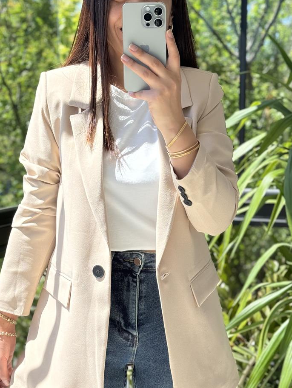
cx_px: 145
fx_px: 787
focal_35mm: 70
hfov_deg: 21.0
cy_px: 199
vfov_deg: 27.8
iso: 64
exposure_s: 1/467
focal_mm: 6.76
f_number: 1.78
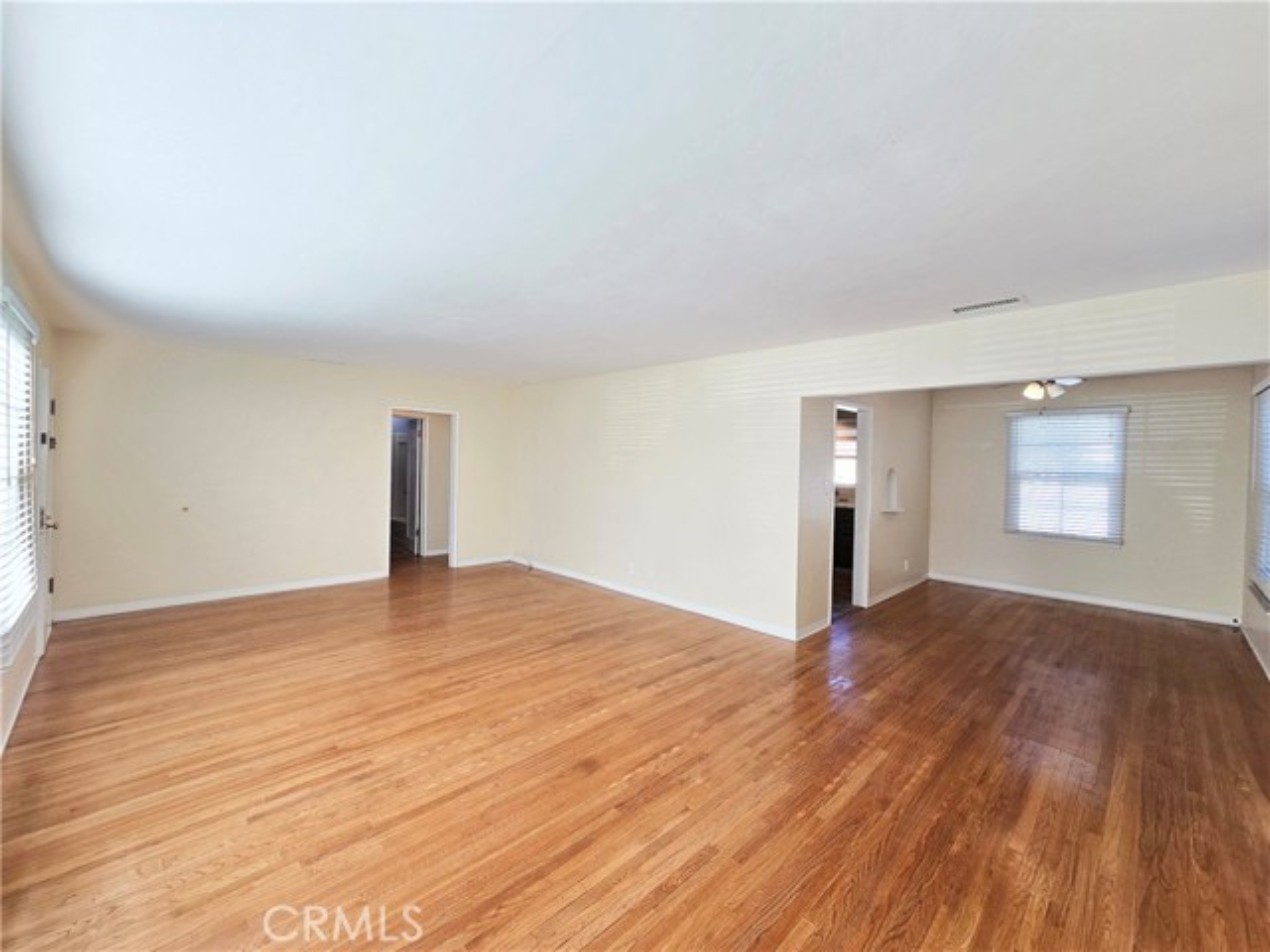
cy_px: 476
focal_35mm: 13
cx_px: 635
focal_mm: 2.2
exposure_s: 1/152
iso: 50
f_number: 2.2
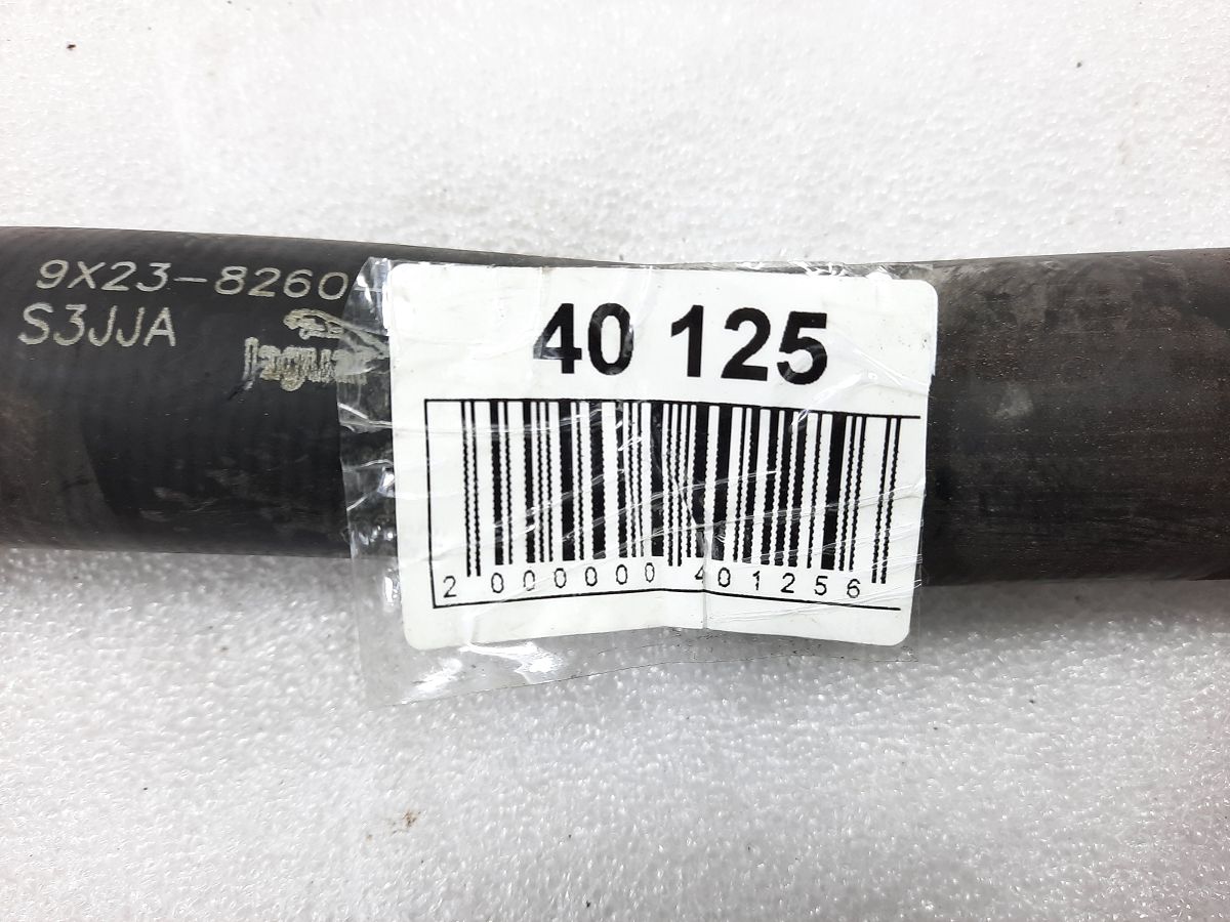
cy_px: 461
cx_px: 615
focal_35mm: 25
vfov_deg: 54.9
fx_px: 888
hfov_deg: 69.4
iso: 50
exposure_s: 1/50
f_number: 2
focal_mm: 4.6
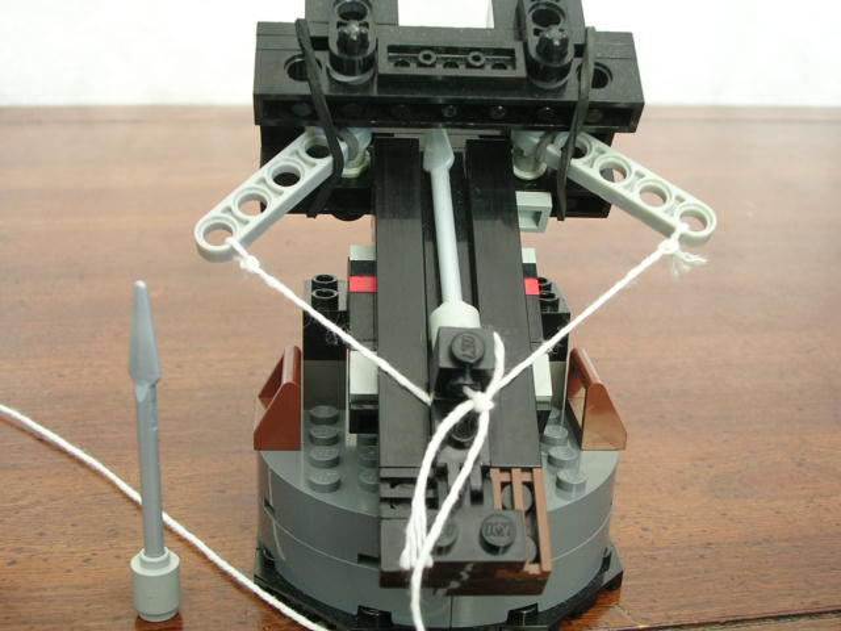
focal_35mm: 49
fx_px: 1190
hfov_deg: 38.9
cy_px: 316
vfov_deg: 29.7
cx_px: 420
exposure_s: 1/1.4
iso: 200
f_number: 3.1
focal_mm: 7.5
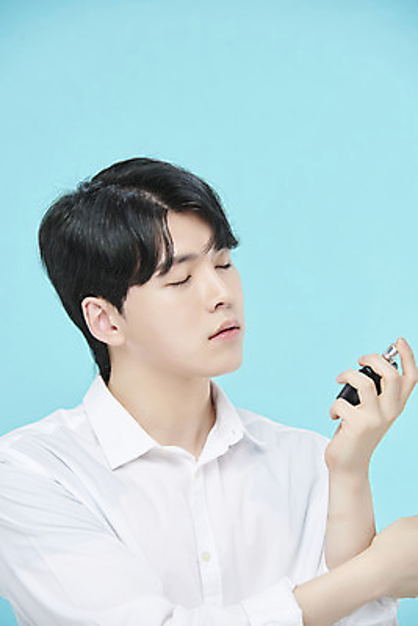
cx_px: 209
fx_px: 2871
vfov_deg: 12.4
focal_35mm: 165
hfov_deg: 8.3
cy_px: 313
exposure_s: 1/125
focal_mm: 165
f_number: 7.1
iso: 64
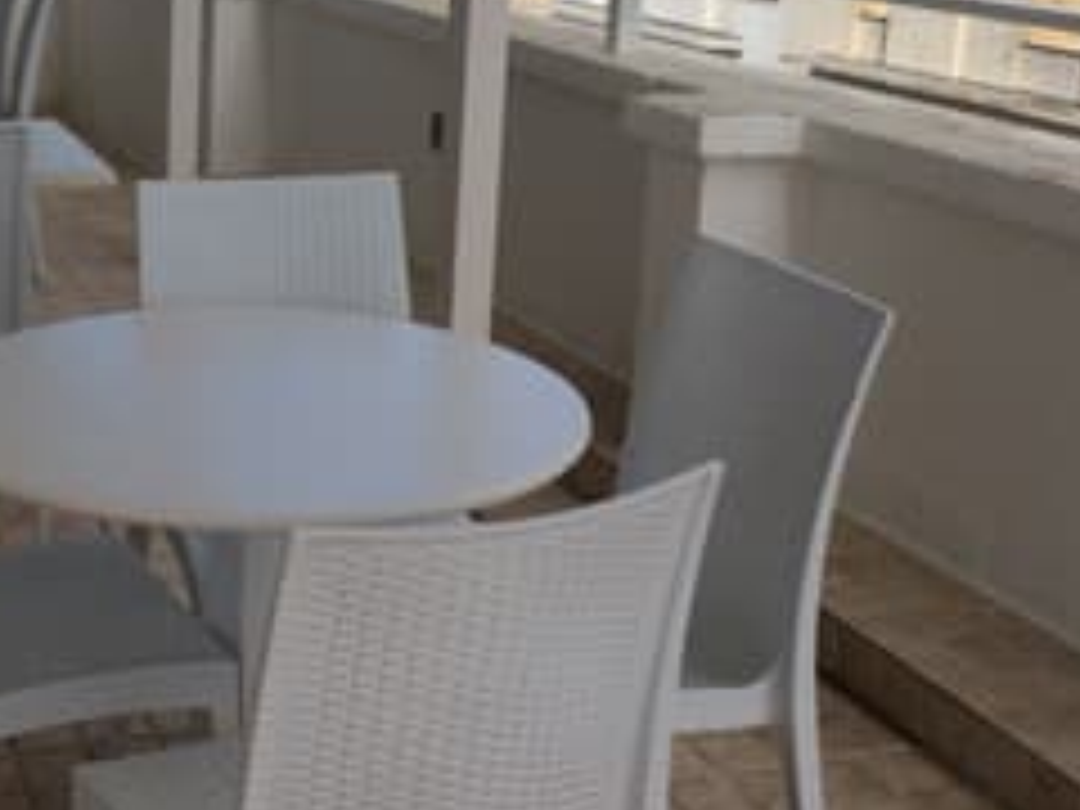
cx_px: 238
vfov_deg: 24.2
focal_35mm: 60
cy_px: 202
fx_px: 1872
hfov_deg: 31.5
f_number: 2.2
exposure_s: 1/2933
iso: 40
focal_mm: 4.12
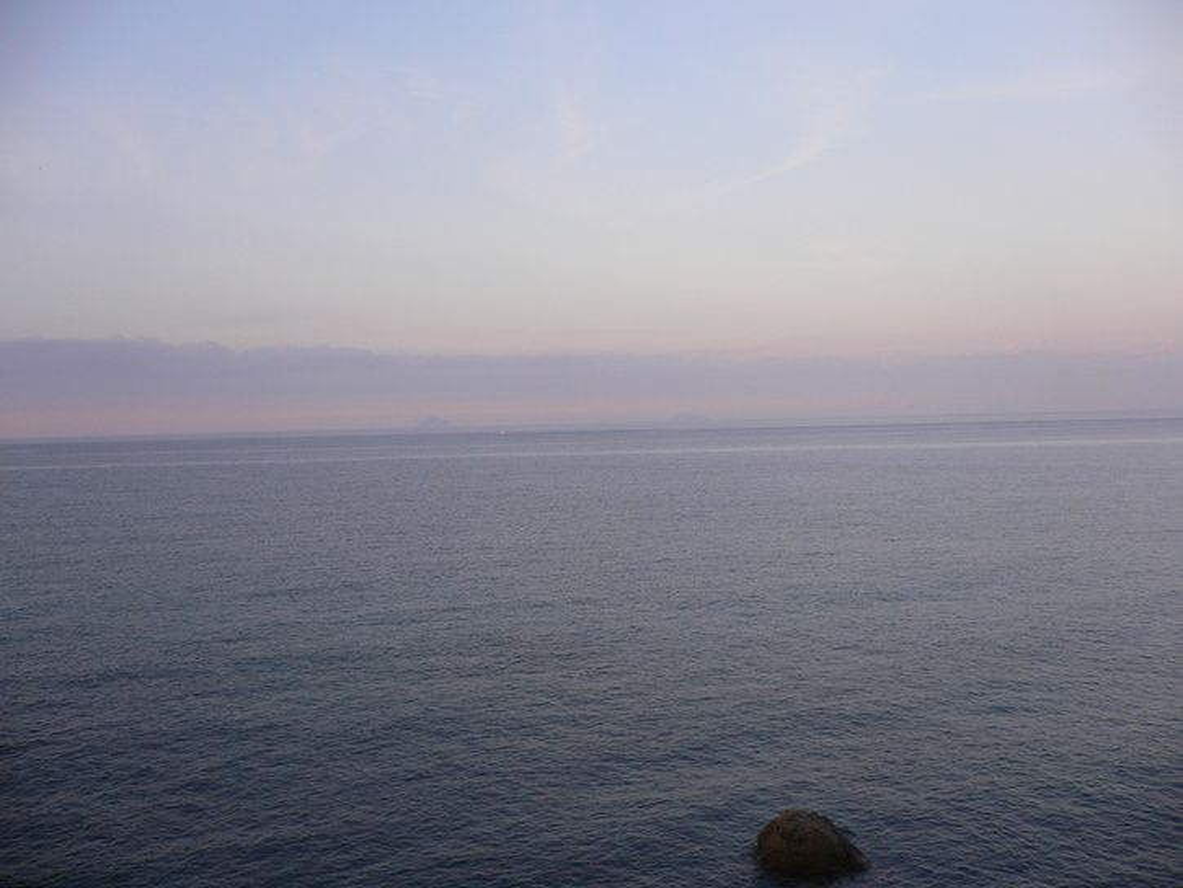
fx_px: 1196
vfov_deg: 40.7
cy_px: 444
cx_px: 592
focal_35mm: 35
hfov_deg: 52.6
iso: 80
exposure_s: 1/250
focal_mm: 5.8
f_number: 2.8
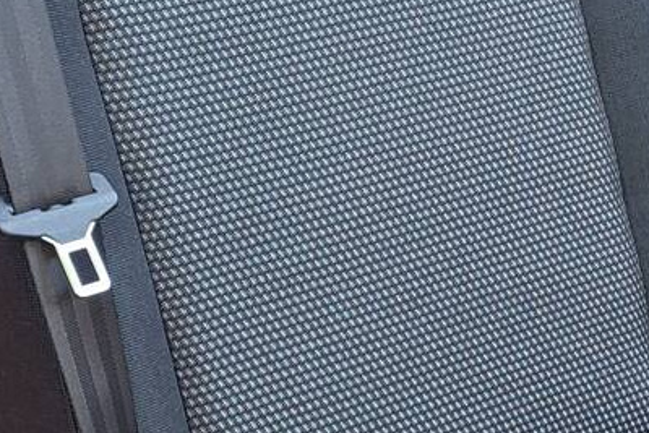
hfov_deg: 18.9
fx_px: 1948
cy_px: 267
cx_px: 445
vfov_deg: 12.7
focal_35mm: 108
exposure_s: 1/100
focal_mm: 5.4
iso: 125
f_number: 1.8
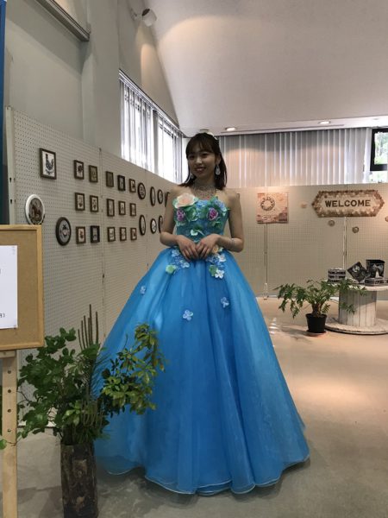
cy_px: 259
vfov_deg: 63.4
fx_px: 418
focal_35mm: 28
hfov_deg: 49.7
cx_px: 194
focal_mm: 3.99
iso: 32
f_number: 1.8
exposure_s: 1/30
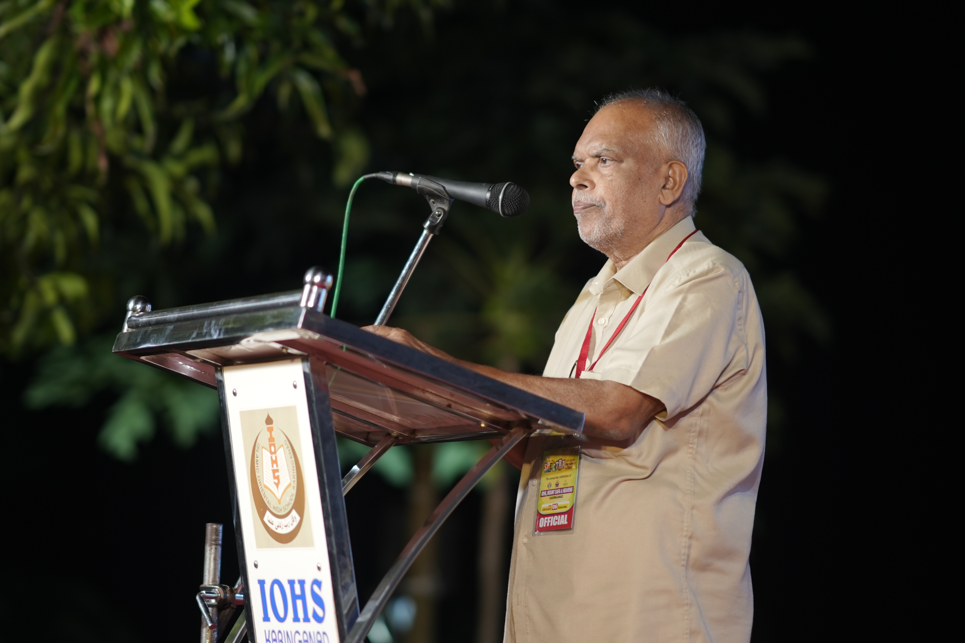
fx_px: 3404
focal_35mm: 127
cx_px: 482
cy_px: 322
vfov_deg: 10.8
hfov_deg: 16.1
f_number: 1.4
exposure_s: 1/160
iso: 200
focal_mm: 85
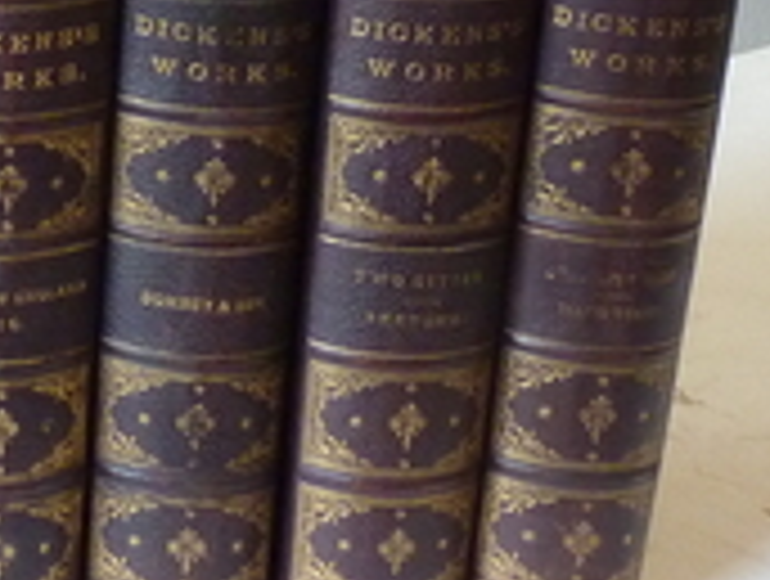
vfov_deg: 8.7
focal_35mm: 168
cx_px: -491
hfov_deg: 11.1
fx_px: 3745
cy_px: -207
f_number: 3.8
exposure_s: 1/30
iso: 400
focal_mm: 7.9
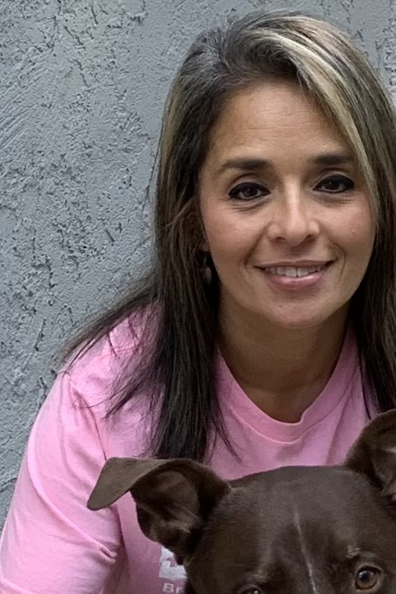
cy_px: 716
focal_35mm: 70
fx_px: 1155
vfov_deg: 25.8
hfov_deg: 19.4
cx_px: 238
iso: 25
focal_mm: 4.25
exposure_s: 1/186
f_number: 1.8
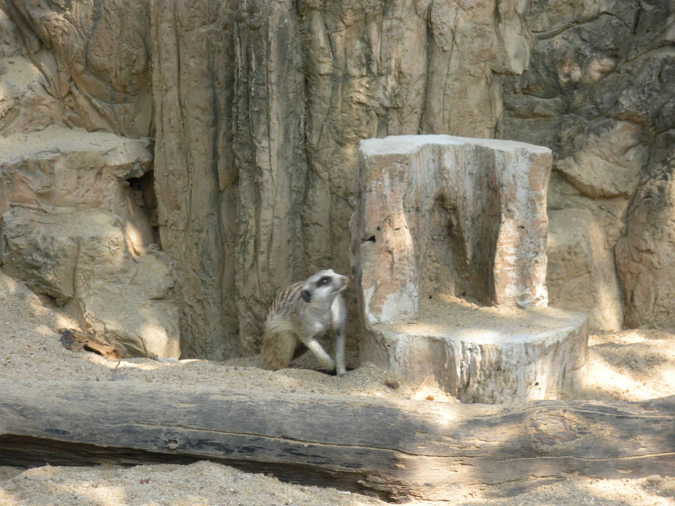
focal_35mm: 121
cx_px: 338
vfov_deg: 12.2
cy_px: 253
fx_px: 2359
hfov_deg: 16.3
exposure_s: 1/125
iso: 160
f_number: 5.3
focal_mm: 21.2
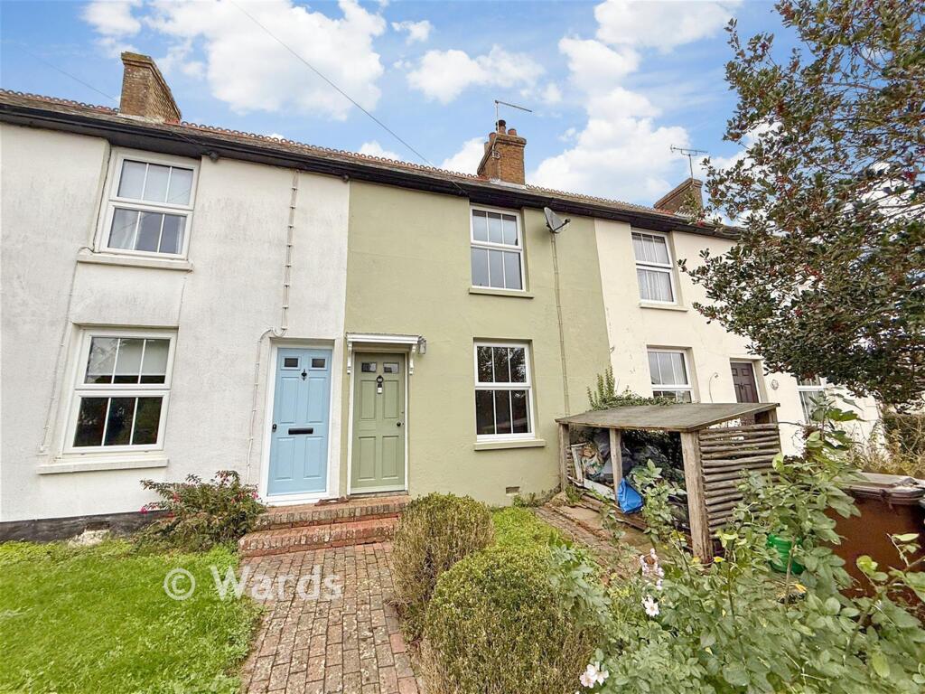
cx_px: 462
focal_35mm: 14
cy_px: 347
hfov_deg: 102.1
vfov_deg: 85.7
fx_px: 374
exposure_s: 1/200
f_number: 2.2
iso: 50
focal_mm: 2.22
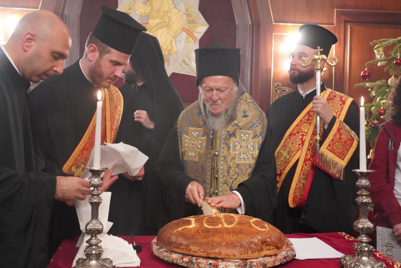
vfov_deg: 34.2
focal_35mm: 39
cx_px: 200
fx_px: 434
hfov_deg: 49.5
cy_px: 134
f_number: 4
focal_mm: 39
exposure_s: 1/160
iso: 5000
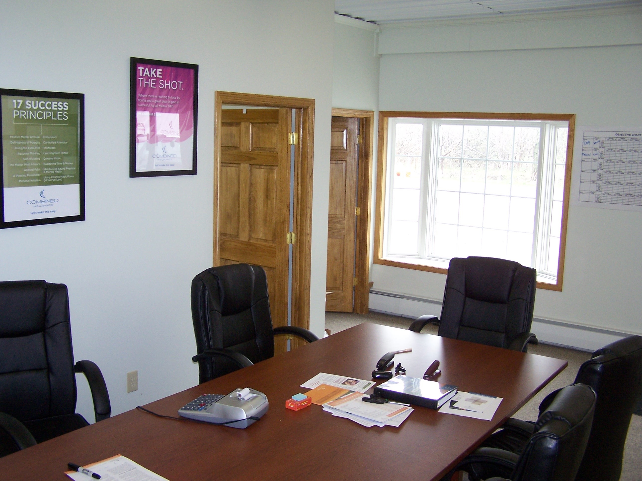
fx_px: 705
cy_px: 240
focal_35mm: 38
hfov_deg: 49.0
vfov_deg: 37.7
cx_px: 321
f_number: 2.8
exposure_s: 1/60
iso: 140
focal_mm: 6.3
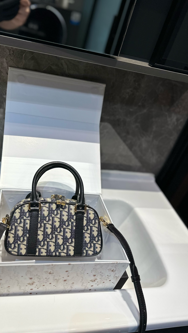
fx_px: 239
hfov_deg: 42.4
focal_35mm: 27
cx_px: 66
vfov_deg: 69.9
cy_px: 169
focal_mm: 6.86
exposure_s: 1/100
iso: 100
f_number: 1.78
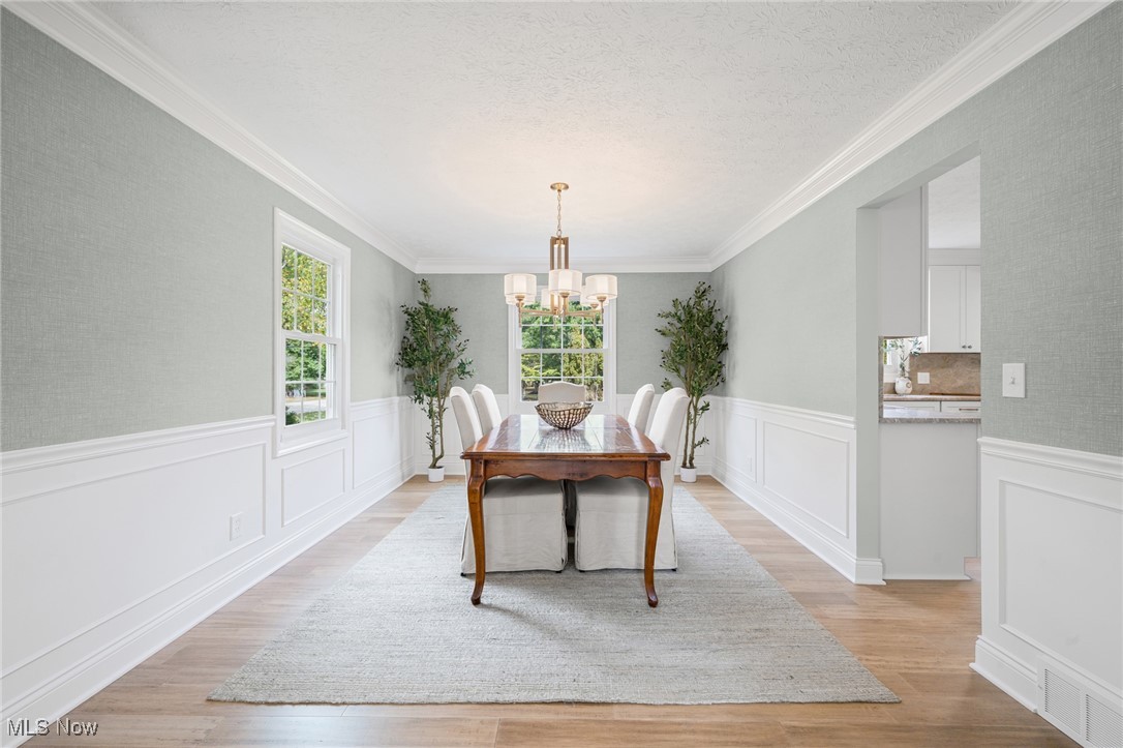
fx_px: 437
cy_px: 374
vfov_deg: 81.2
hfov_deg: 104.3
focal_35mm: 14
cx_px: 562
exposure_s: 1/6
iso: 250
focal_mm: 14
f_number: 9
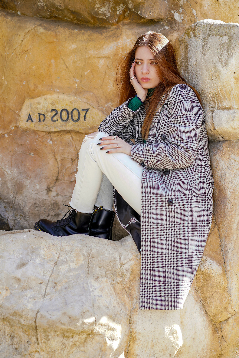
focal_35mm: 85
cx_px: 120
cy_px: 179
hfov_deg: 16.1
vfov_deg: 23.9
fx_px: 846
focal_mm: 85
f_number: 4
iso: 100
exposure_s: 1/125
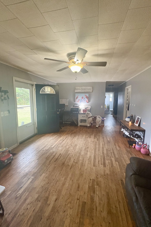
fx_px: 94
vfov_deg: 100.4
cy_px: 110
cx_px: 79
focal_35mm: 15
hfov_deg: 77.3
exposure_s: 1/60
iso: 500
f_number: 2.2
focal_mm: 2.22
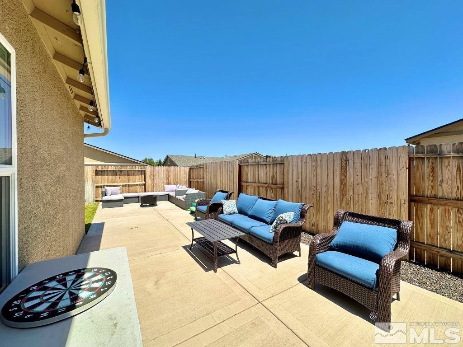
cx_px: 232
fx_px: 187
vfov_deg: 85.7
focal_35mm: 14
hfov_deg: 102.1
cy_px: 174
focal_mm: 2.22
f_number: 2.2
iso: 40
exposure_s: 1/1319
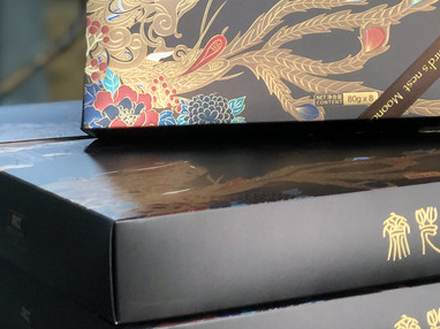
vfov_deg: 13.4
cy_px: -3
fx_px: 1385
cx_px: 374
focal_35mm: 109
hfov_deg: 17.8
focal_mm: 6
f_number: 2.4
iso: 125
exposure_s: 1/30
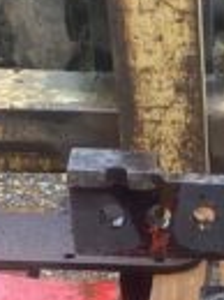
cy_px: 620
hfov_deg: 8.2
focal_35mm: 171
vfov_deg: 10.5
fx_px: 1480
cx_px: 448
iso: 100
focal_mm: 4.25
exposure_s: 1/121
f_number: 1.8
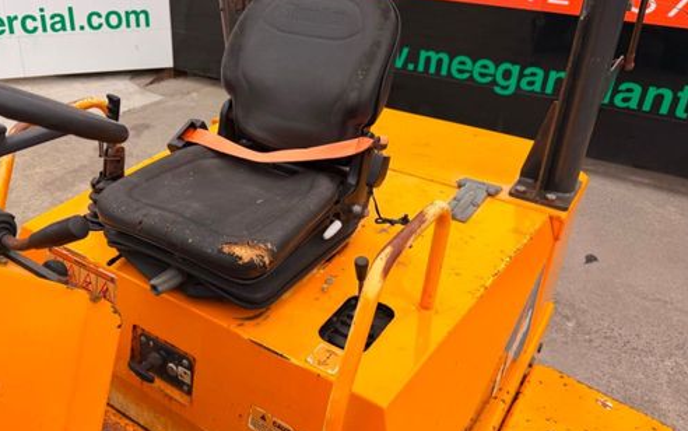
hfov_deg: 60.6
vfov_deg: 40.6
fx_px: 582
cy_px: 214
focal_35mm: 31
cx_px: 271
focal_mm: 6.76
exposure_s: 1/1250
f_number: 1.78
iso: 80
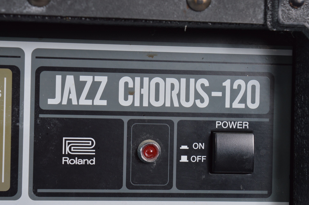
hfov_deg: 26.0
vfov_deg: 17.5
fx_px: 669
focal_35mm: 78
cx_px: 154
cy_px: 102
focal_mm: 52
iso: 200
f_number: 9
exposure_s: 1/80
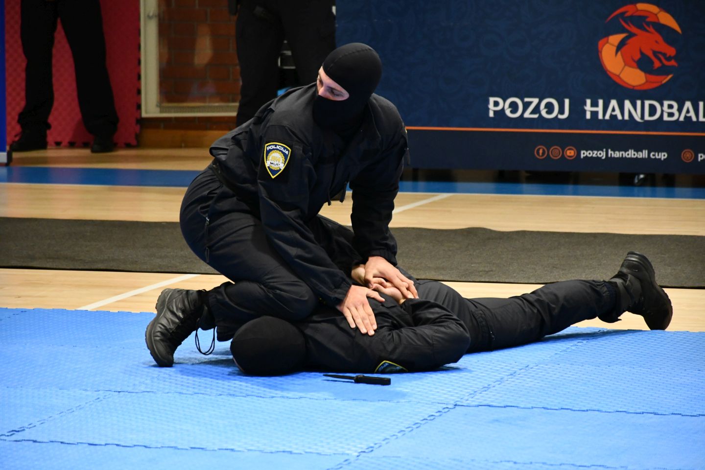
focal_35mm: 210
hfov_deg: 9.8
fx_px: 4112
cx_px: 352
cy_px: 235
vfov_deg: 6.5
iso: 3200
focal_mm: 140
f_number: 5.6
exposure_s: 1/160
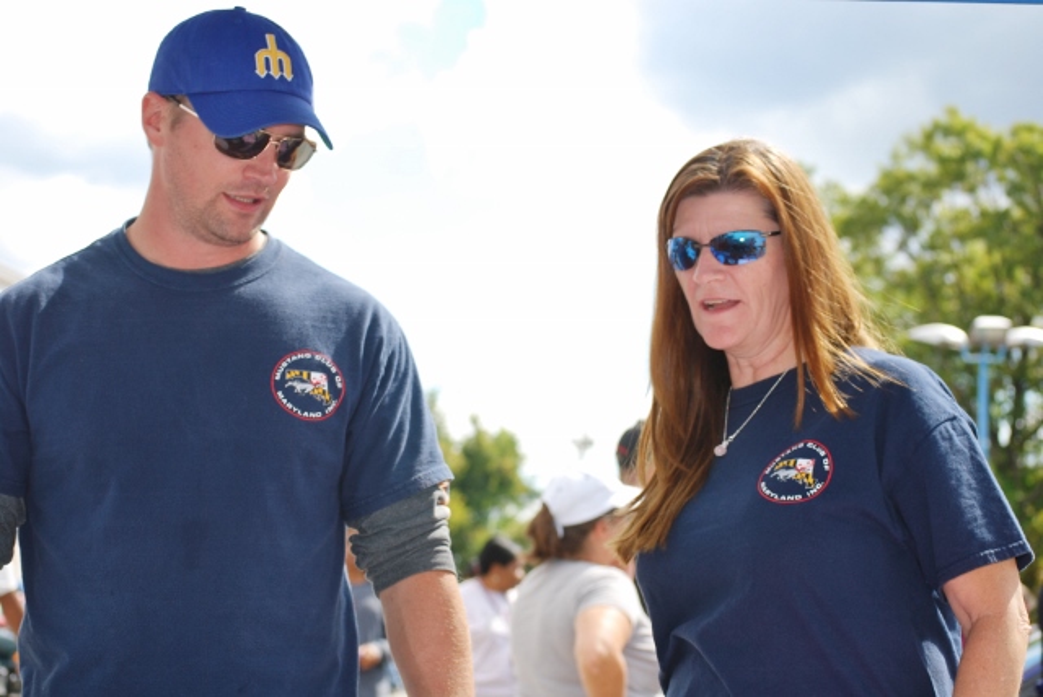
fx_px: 2392
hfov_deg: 24.6
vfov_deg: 16.6
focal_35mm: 82
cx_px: 522
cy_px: 348
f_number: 5.6
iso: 100
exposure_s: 1/200
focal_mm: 55
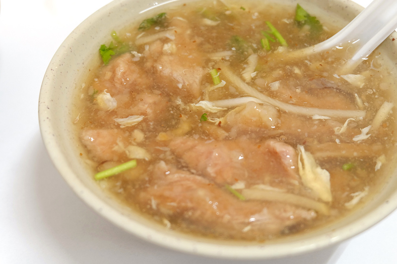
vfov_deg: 27.5
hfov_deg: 40.4
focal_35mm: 49
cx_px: 198
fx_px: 540
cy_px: 132
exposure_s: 1/10
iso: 640
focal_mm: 32.5
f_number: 5
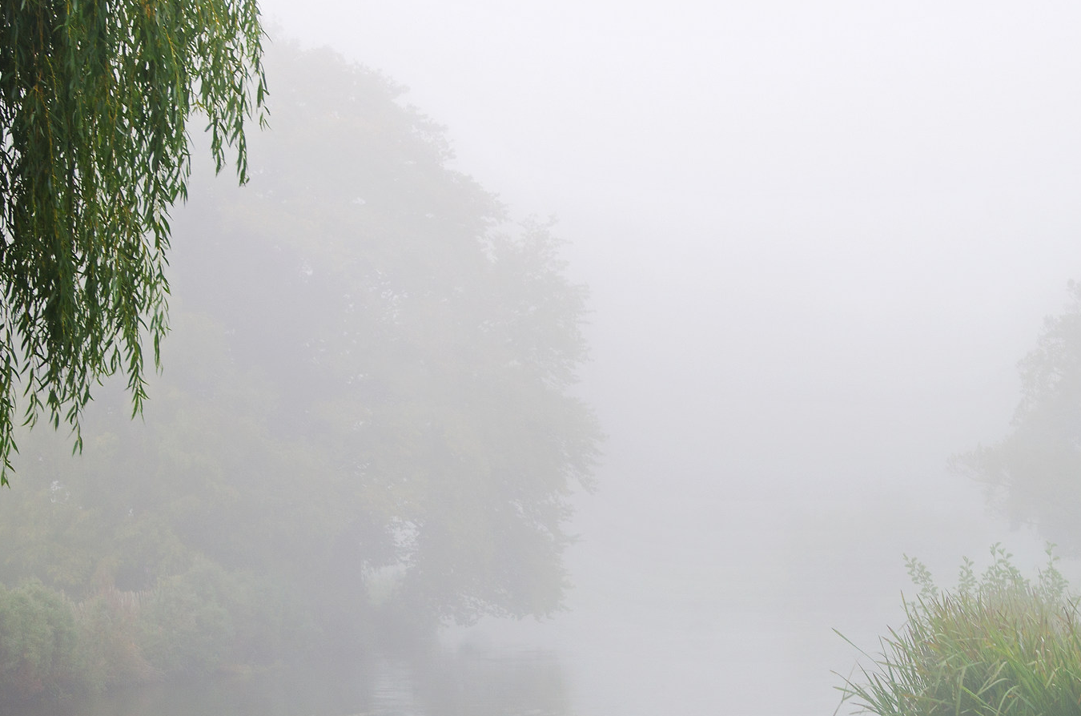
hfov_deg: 18.3
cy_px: 519
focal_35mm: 112
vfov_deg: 12.1
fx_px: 3356
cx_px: 643
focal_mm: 42
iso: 100
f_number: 9
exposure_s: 1/60
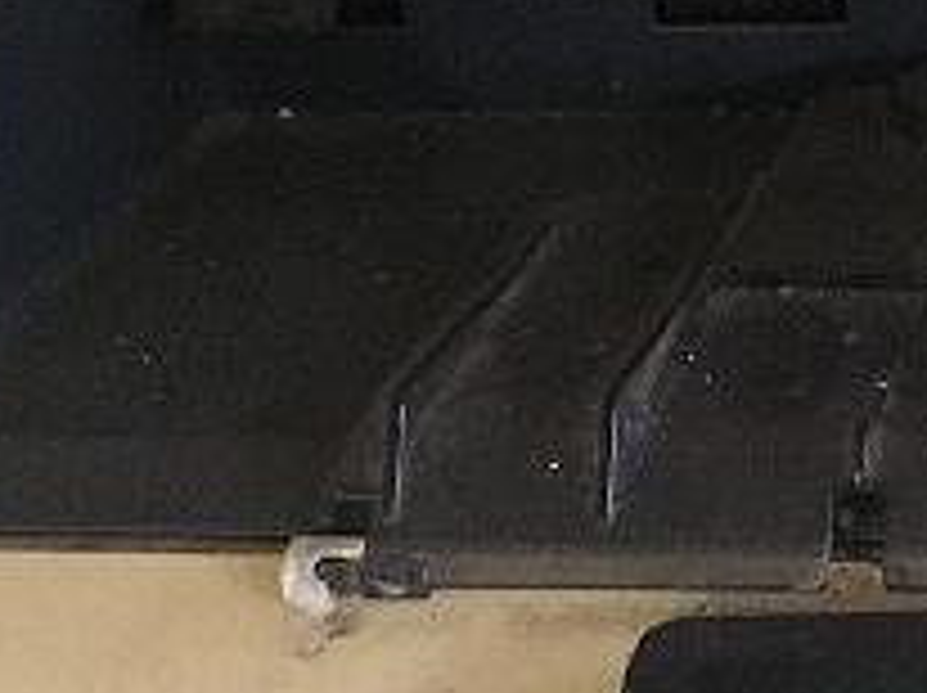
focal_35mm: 142
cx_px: 1210
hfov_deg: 13.4
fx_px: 3798
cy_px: 666
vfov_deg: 10.4
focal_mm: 4.15
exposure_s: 1/30
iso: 250
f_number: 2.2
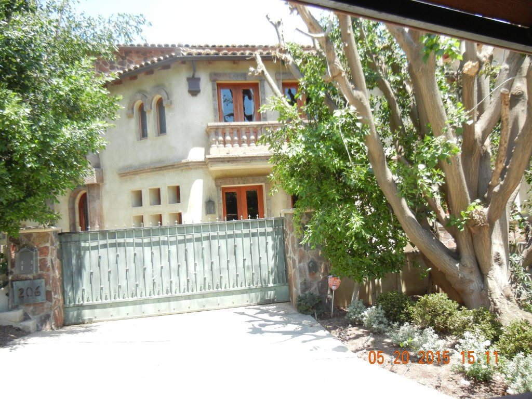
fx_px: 461
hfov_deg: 60.0
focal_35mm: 30
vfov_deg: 46.8
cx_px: 266
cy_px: 200
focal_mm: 5.4
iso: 160
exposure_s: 1/243
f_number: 3.5
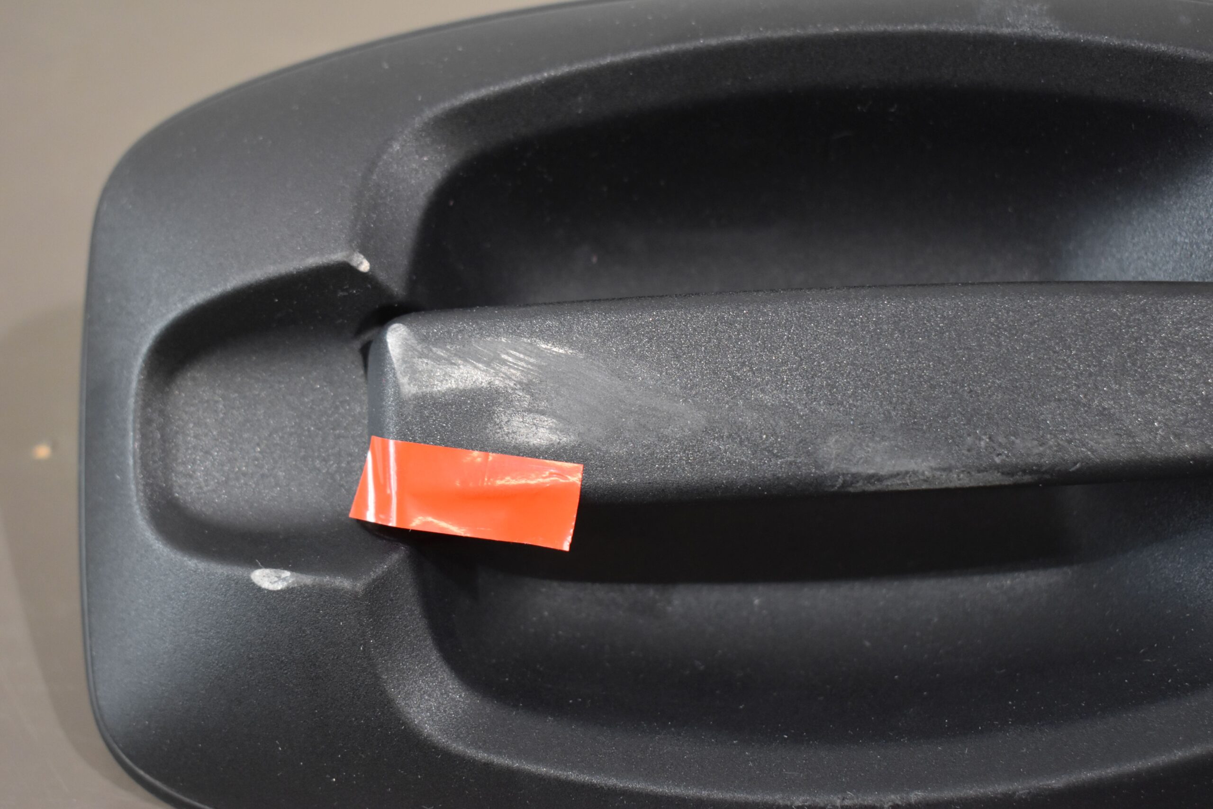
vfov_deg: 25.8
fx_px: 1769
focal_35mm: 52
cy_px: 404
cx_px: 606
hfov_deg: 37.8
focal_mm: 35
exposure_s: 1/125
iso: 1250
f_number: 4.5
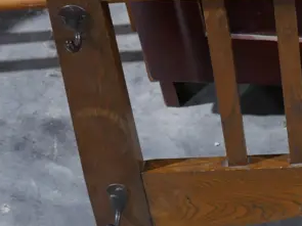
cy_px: 89
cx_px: 516
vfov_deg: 11.8
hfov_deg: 14.2
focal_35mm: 125
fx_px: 1090
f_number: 4
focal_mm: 18
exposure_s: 1/60
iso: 640
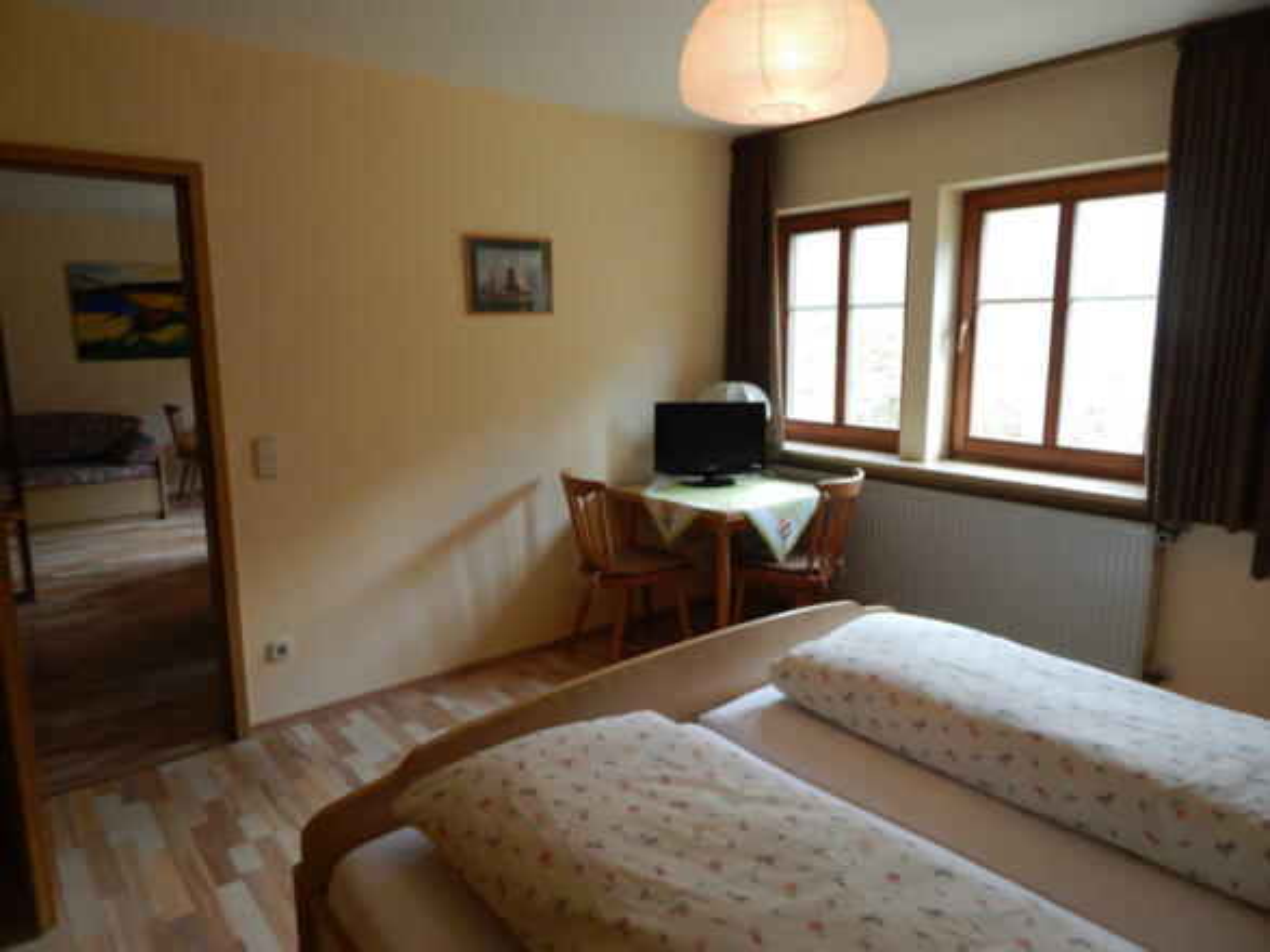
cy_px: 476
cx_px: 635
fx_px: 807
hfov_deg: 76.4
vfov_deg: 61.1
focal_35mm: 22
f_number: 3
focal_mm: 4
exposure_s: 1/30
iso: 200
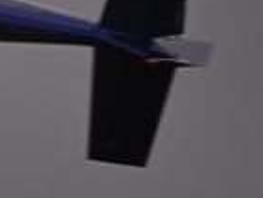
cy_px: -21
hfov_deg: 0.6
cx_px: 107
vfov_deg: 0.5
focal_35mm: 3090
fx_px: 23477
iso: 200
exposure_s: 1/400
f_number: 10
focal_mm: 300
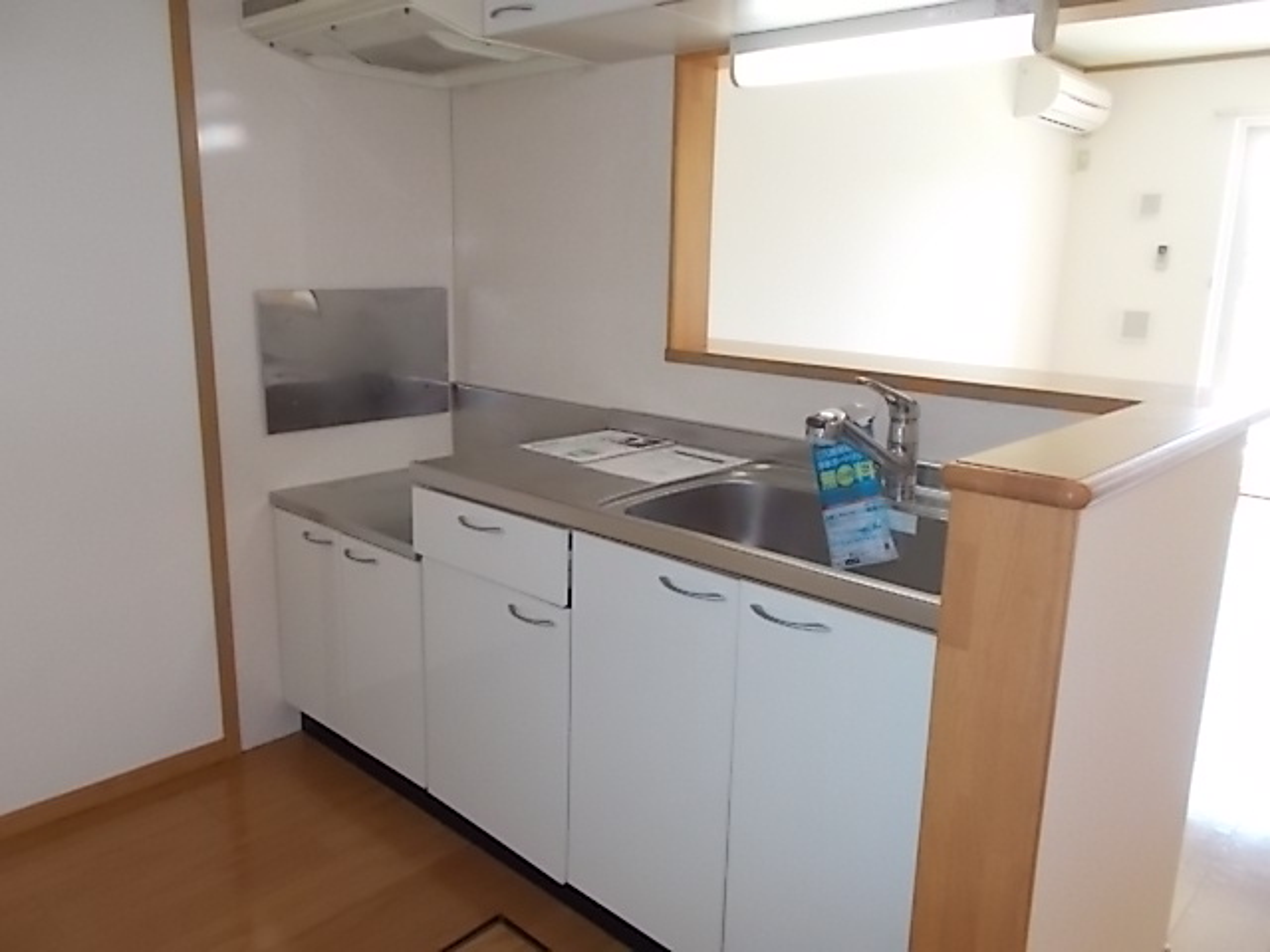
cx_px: 635
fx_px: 954
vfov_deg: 53.1
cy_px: 476
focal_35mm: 26
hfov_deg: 67.3
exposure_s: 1/25
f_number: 3.2
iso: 200
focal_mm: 4.6
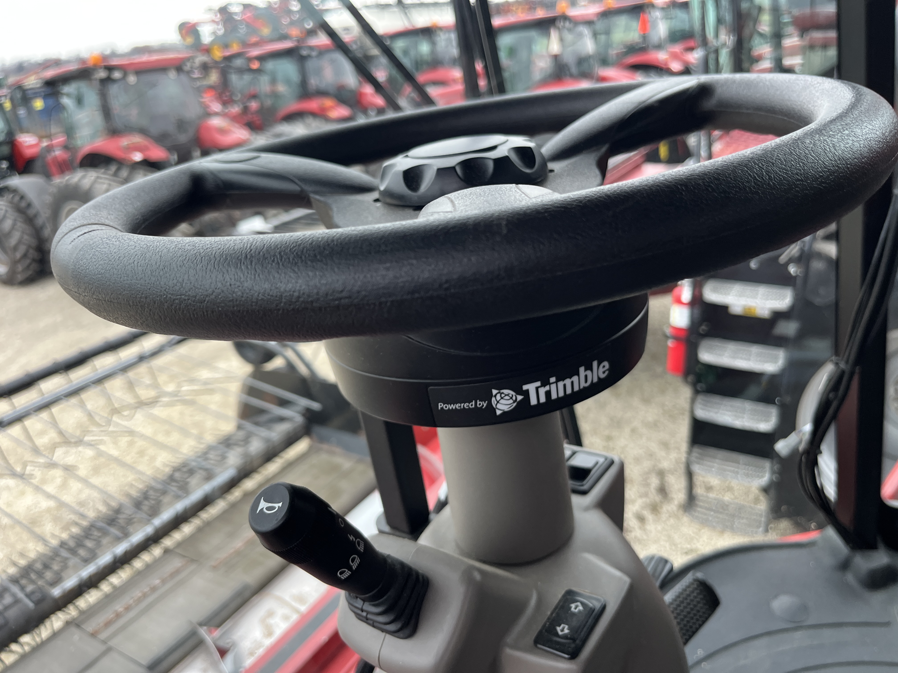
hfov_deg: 67.3
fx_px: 674
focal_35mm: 26
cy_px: 336
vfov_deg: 53.1
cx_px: 449
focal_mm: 5.1
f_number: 1.6
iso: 100
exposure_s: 1/121
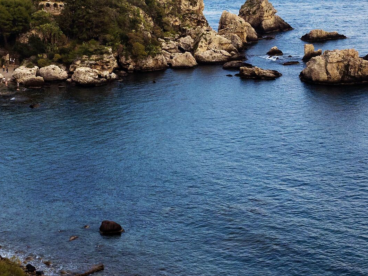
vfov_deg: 15.3
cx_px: 86
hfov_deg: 20.5
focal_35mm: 95
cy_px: -1
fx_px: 1010
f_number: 6.3
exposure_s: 1/400
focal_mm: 21
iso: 500
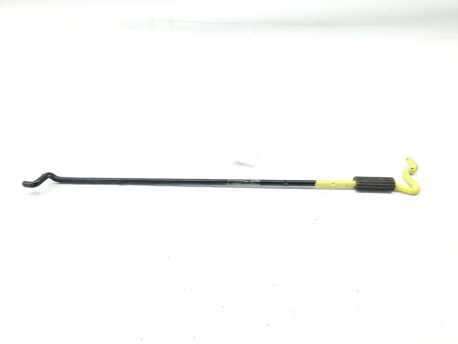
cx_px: 229
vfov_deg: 54.9
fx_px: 331
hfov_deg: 69.4
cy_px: 172
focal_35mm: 25
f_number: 2
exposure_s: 1/50
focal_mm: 4.6
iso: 125
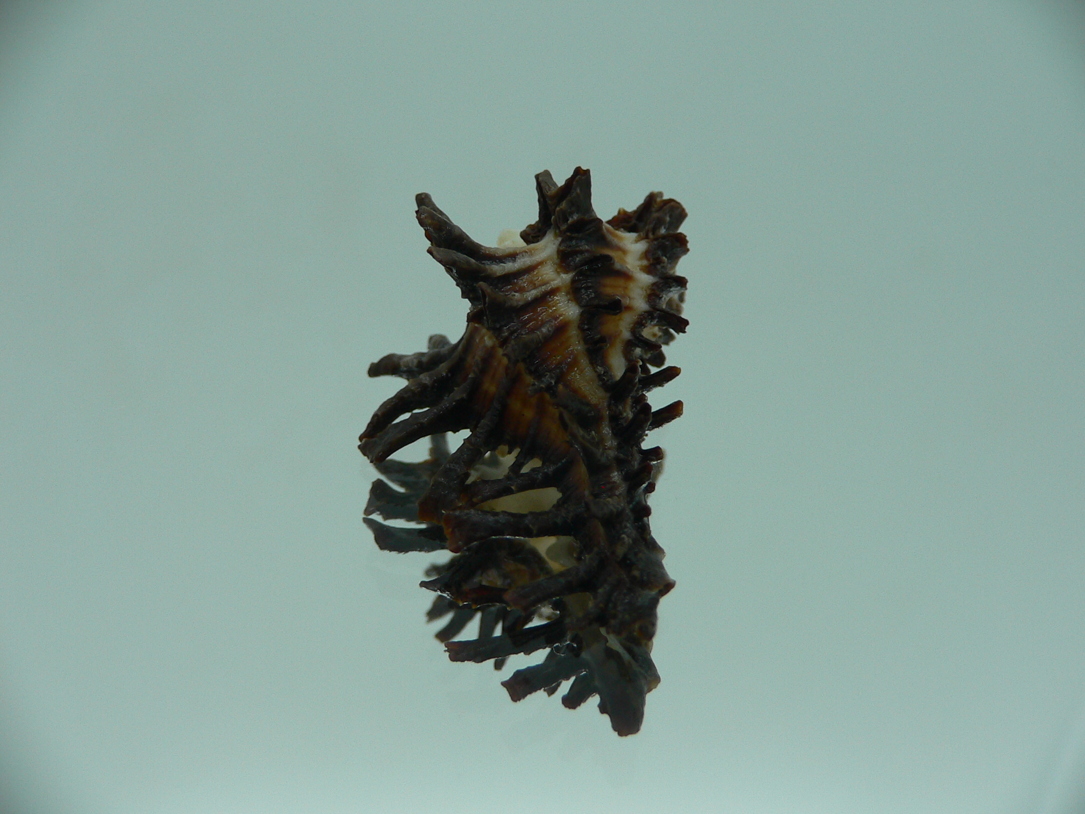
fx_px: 1097
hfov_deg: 52.6
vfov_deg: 40.7
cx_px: 542
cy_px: 407
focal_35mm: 35
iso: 80
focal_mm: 4.6
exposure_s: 1/60
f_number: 2.8
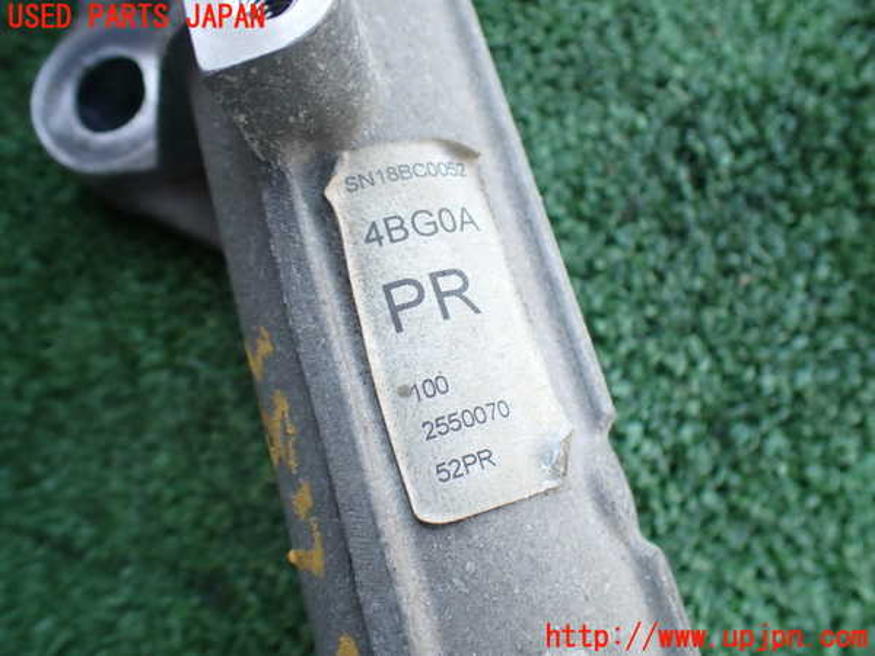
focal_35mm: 30
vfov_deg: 46.8
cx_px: 438
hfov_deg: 60.0
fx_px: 758
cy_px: 328
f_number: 2.3
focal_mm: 5.4
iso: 160
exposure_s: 1/125
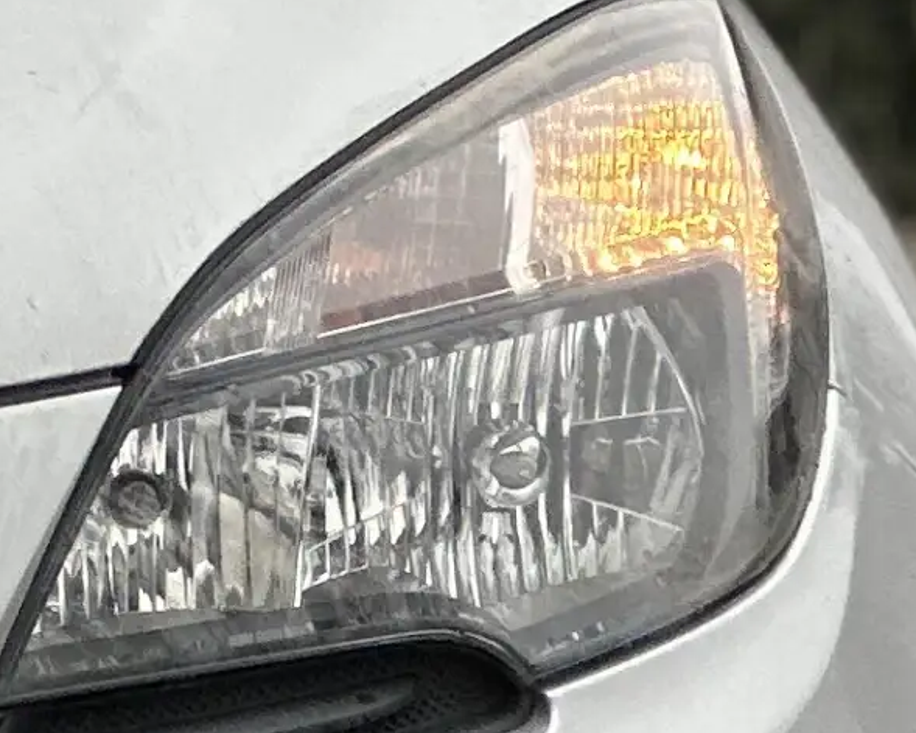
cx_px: -1225
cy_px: 605
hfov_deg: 3.9
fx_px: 13282
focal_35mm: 490
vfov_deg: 3.2
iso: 50
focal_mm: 9
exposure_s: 1/121
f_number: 2.8
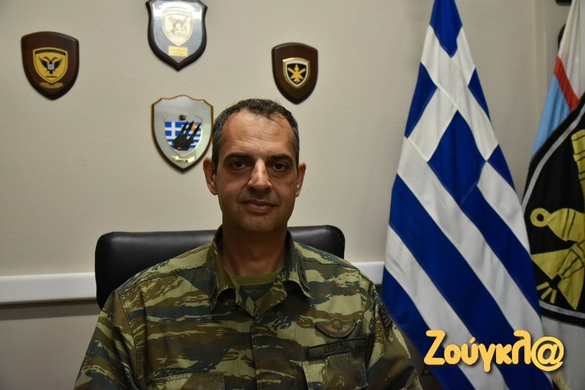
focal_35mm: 40
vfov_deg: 33.4
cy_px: 195
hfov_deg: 48.5
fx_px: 650
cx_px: 292
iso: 6400
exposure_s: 1/250
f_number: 5.6
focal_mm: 40
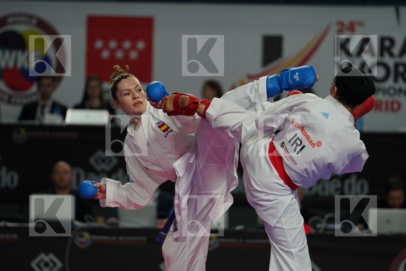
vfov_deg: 4.6
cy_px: 136
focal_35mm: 300
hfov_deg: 6.9
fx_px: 3383
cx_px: 203
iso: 1000
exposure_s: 1/1000
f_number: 2.8
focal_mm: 200
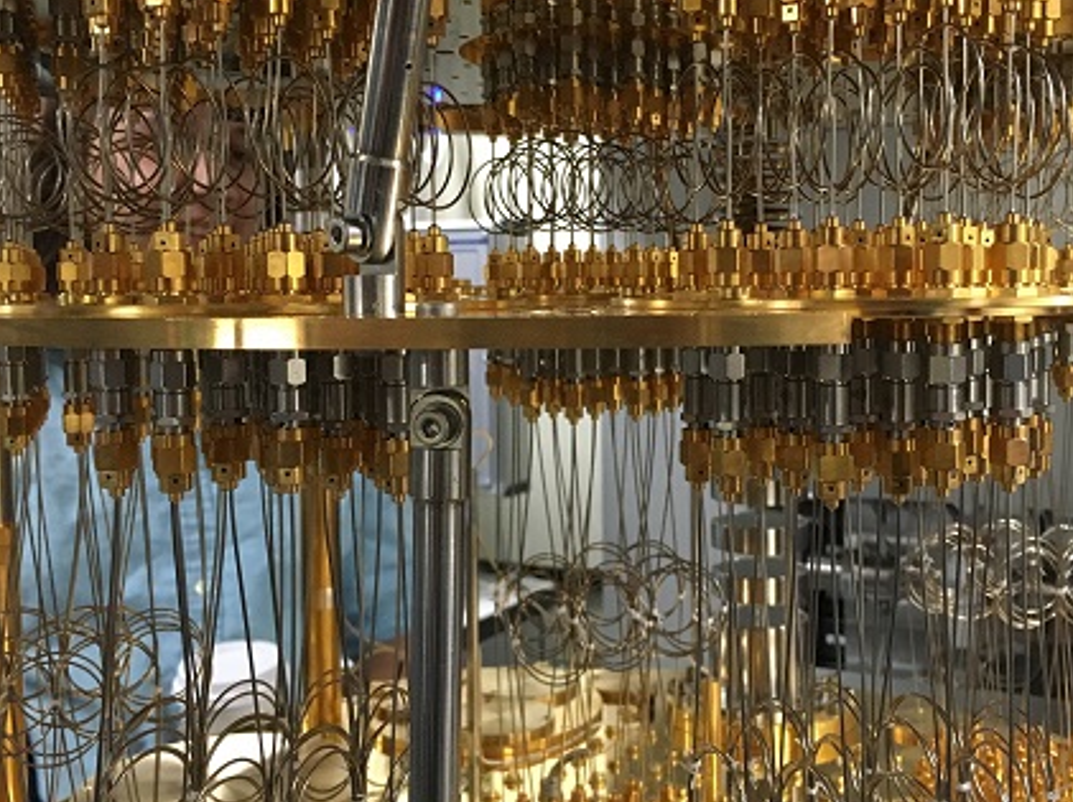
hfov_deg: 46.7
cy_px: 355
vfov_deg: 35.9
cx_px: 614
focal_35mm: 40
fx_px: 1239
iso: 200
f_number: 2.2
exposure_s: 1/30
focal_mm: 4.15
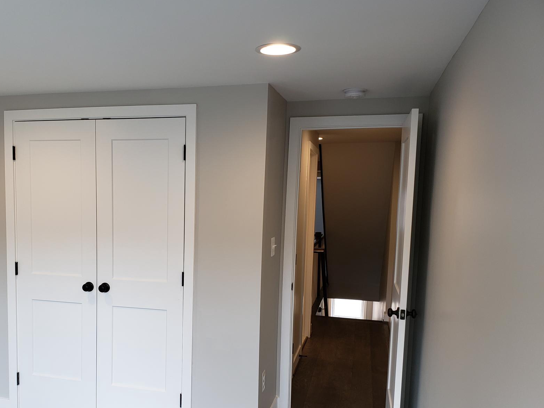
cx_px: 195
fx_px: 534
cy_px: 254
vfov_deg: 41.5
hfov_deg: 53.2
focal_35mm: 34
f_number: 2.4
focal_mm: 4.3
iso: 64
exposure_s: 1/60
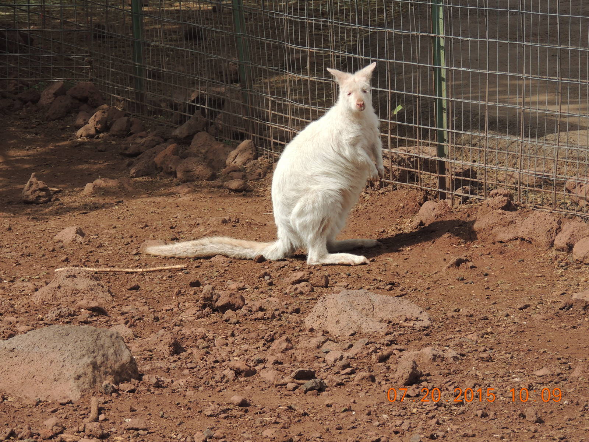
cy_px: 221
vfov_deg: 6.6
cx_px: 294
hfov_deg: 8.8
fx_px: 3828
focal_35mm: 225
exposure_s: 1/640
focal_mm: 40.1
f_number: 4.6
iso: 100
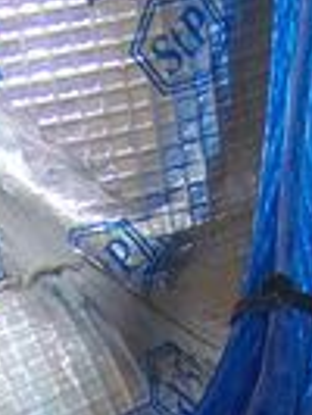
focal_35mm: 183
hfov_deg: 8.1
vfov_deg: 10.0
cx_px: 103
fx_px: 2196
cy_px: 821
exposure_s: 1/60
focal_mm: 6.3
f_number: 2.8
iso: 80
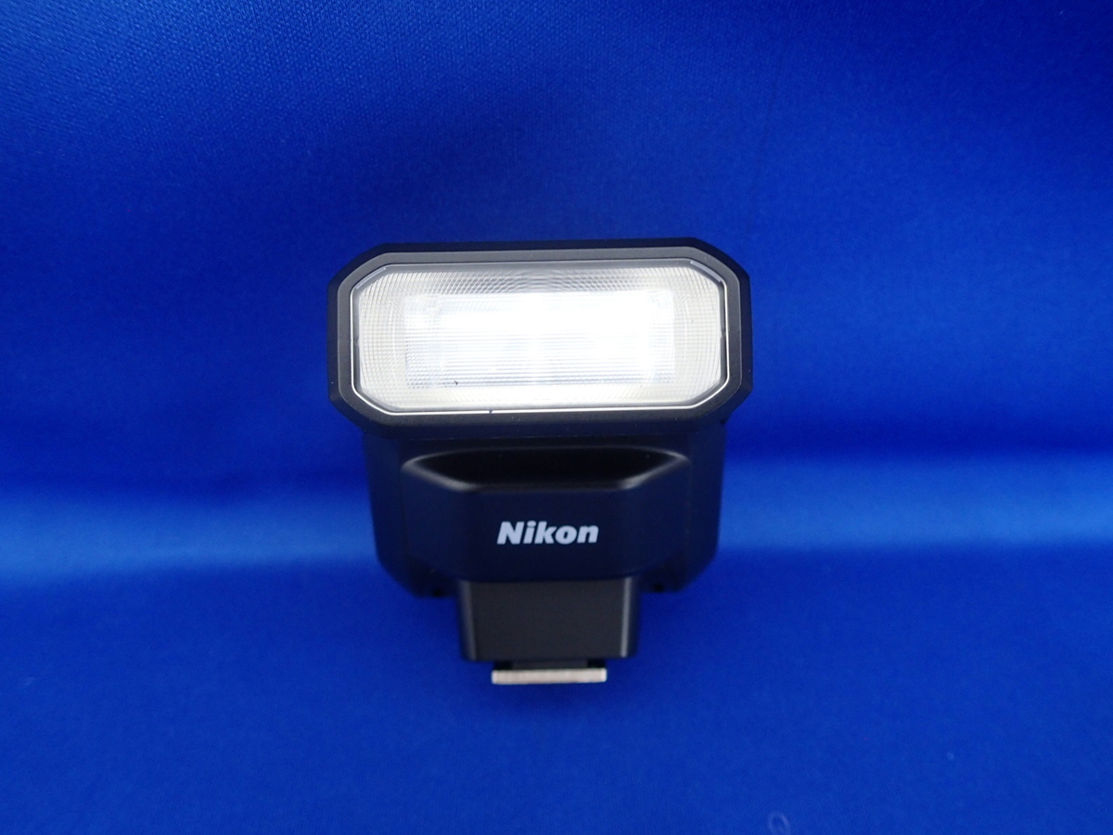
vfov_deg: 49.7
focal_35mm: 28
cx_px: 556
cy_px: 418
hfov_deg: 63.4
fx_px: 900
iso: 400
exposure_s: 1/30
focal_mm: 5.14
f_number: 2.2
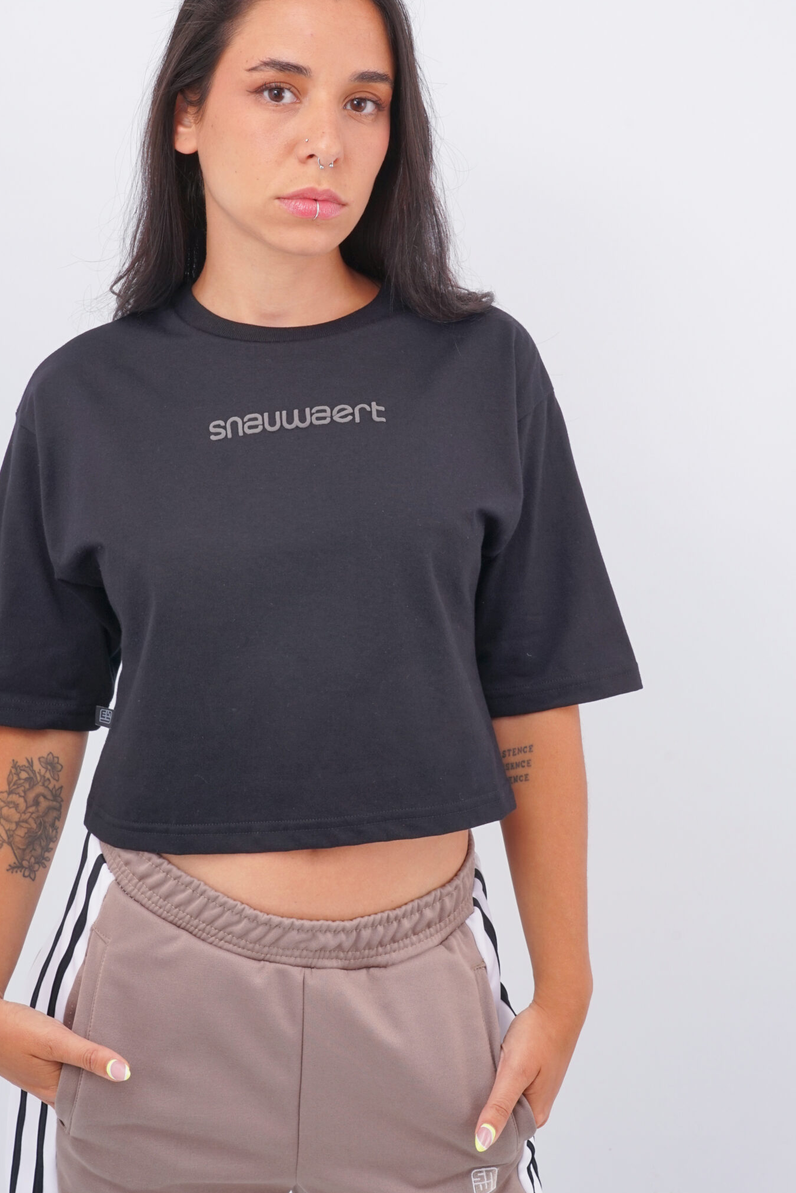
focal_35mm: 53
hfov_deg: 25.5
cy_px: 557
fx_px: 1757
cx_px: 329
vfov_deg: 37.5
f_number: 14
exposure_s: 1/125
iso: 160
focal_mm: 42
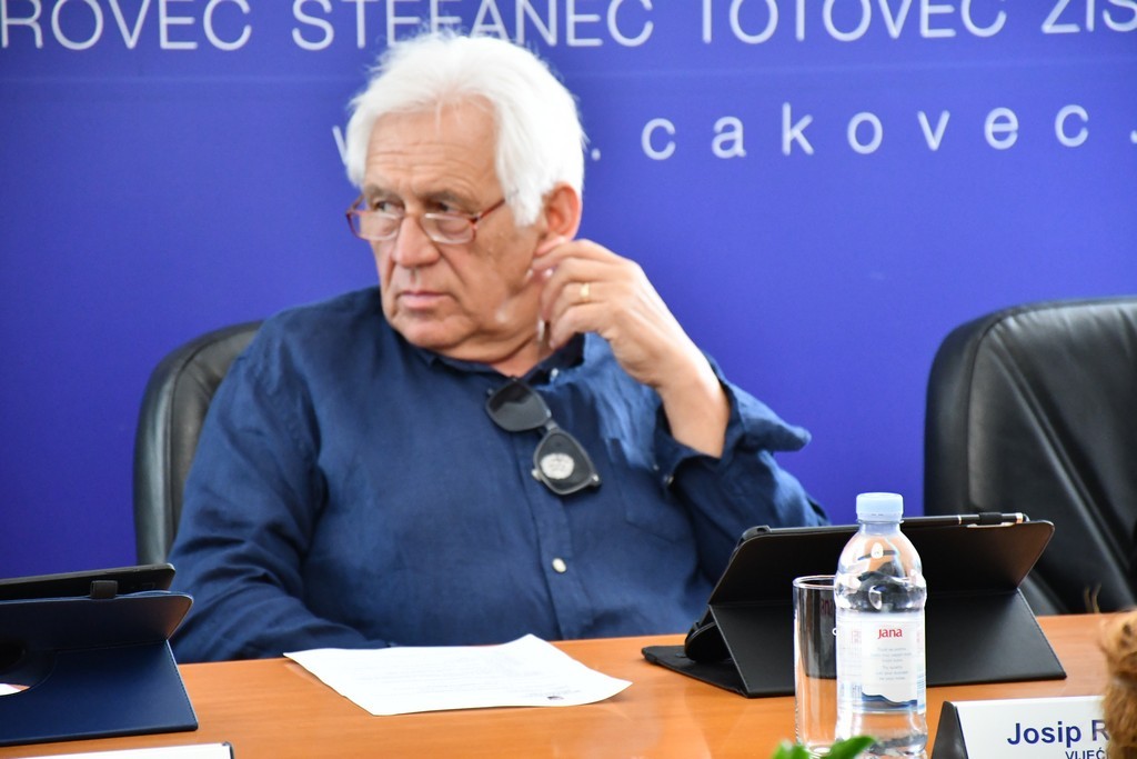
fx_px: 5780
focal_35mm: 183
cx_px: 568
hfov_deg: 11.2
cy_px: 380
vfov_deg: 7.5
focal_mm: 122
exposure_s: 1/125
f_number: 5.6
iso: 3600
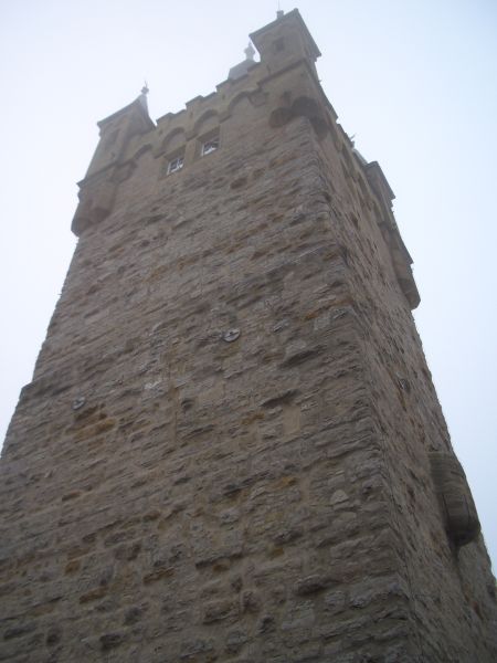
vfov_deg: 52.6
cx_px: 248
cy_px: 332
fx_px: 670
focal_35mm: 35
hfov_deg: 40.7
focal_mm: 5.8
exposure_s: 1/160
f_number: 2.6
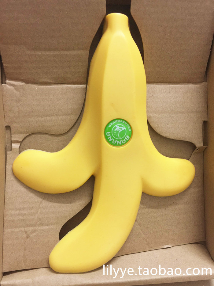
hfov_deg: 48.2
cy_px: 143
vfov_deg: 61.7
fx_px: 239
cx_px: 107
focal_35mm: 29
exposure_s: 1/8
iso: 125
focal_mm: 4.15
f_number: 2.2
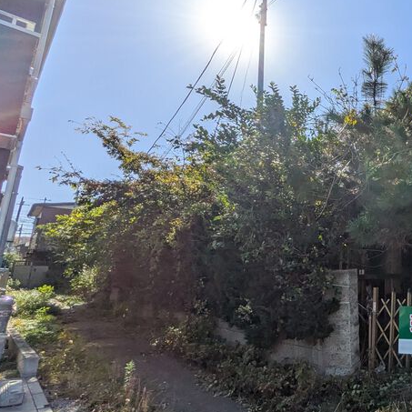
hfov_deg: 48.9
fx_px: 350
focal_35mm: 26
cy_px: 204
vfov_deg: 60.9
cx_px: 420
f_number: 2.2
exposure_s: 1/3704
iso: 50
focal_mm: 1.83
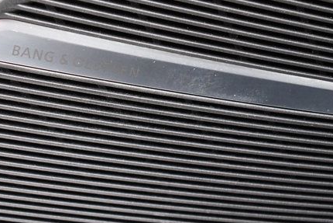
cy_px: 62
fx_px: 1073
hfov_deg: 17.6
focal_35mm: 116
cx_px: 162
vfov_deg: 11.8
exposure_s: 1/80
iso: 3200
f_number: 5.6
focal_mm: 52
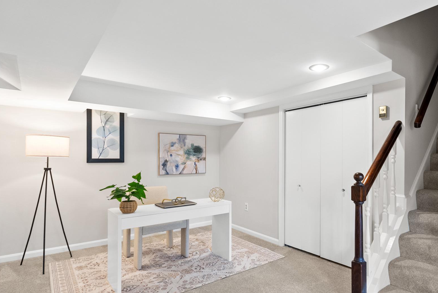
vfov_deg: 59.5
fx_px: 256
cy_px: 156
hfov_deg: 80.3
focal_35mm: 21
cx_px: 262
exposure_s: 1/25
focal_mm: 16
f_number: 4
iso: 800
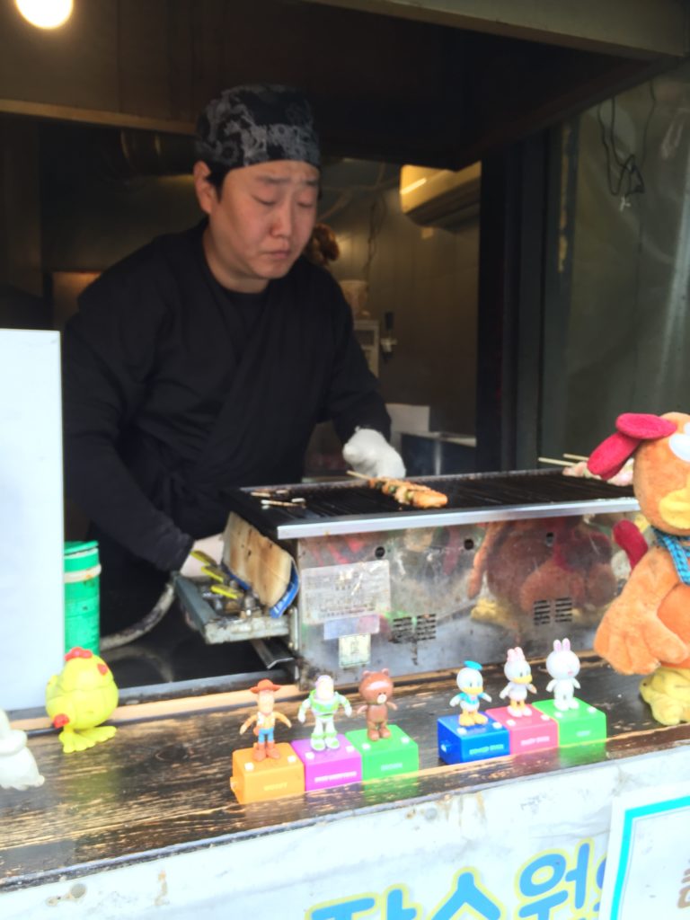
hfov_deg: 48.2
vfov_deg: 61.7
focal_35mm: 29
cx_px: 345
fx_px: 771
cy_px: 460
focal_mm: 4.15
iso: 40
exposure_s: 1/60
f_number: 2.2
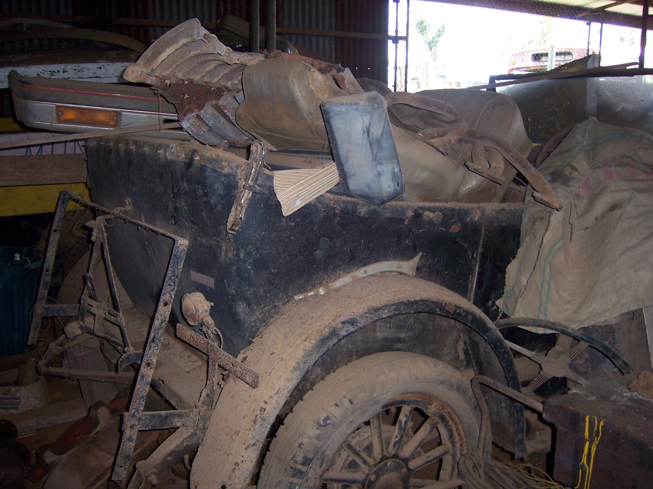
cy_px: 244
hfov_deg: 51.4
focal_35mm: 36
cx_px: 326
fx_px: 679
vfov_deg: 39.7
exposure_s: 1/60
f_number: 2.8
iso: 80
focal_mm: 6.2
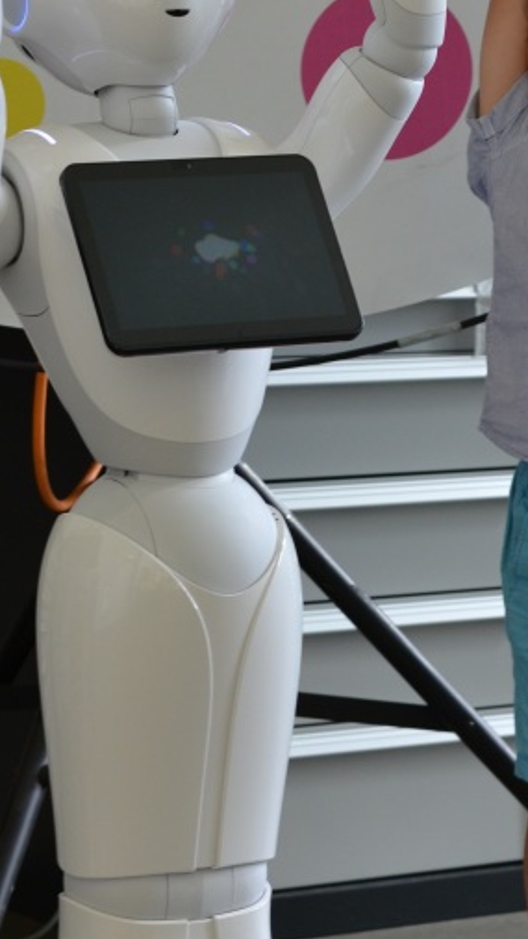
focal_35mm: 143
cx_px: 325
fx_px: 3561
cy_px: 466
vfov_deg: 15.0
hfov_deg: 8.5
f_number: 3.5
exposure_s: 1/60
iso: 400
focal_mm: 50
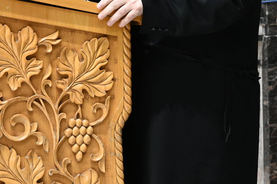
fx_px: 2293
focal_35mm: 298
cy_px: -22
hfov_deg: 6.9
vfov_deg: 4.6
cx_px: 123
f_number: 5
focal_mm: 120
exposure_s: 1/100
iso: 3200
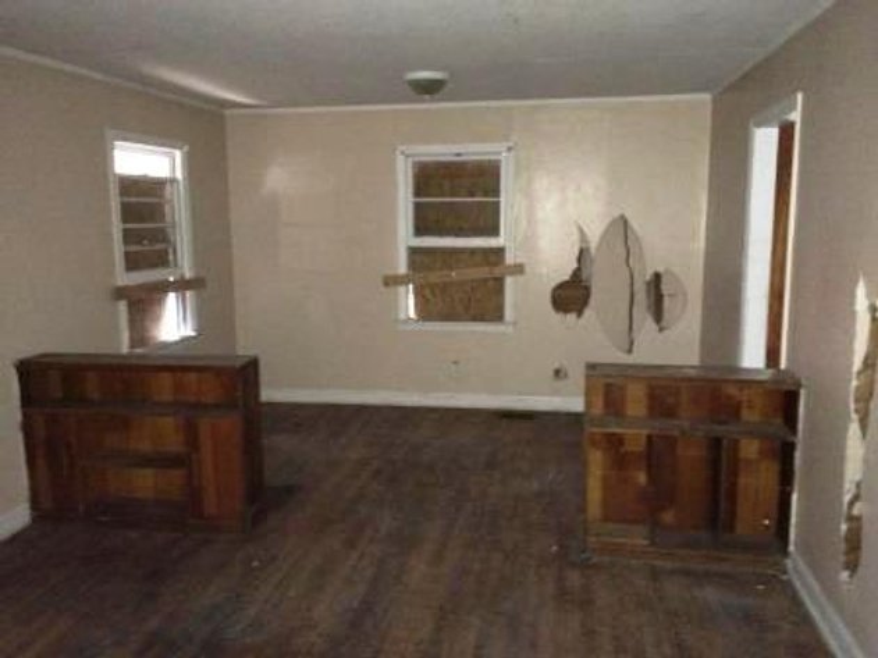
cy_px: 329
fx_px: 735
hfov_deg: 61.7
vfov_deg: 48.2
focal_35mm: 29
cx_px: 439
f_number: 2.2
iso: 800
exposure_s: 1/16
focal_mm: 4.15
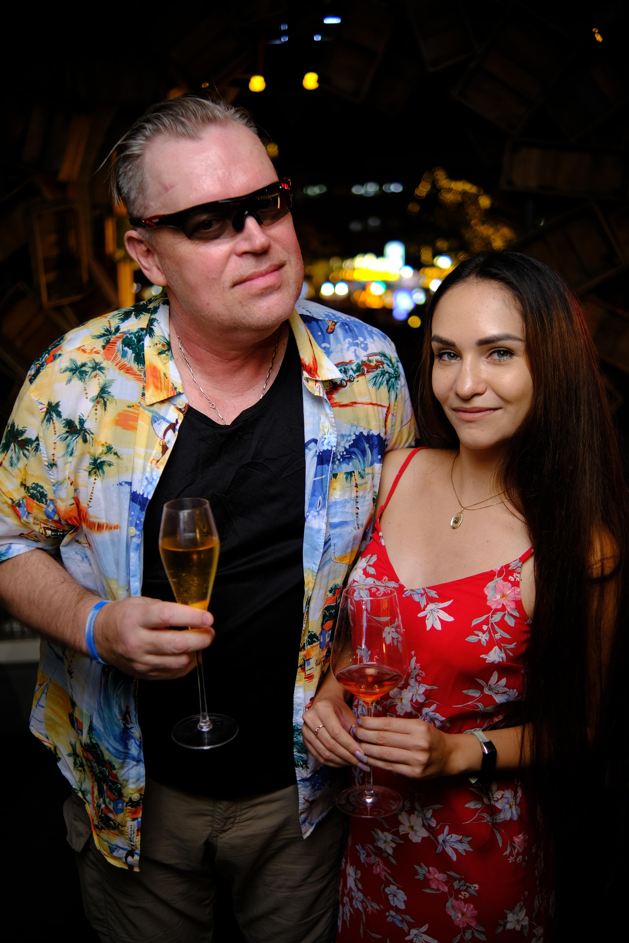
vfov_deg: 54.4
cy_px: 472
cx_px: 314
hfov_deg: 37.9
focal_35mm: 35
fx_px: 917
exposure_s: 1/60
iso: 160
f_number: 1.4
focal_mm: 23
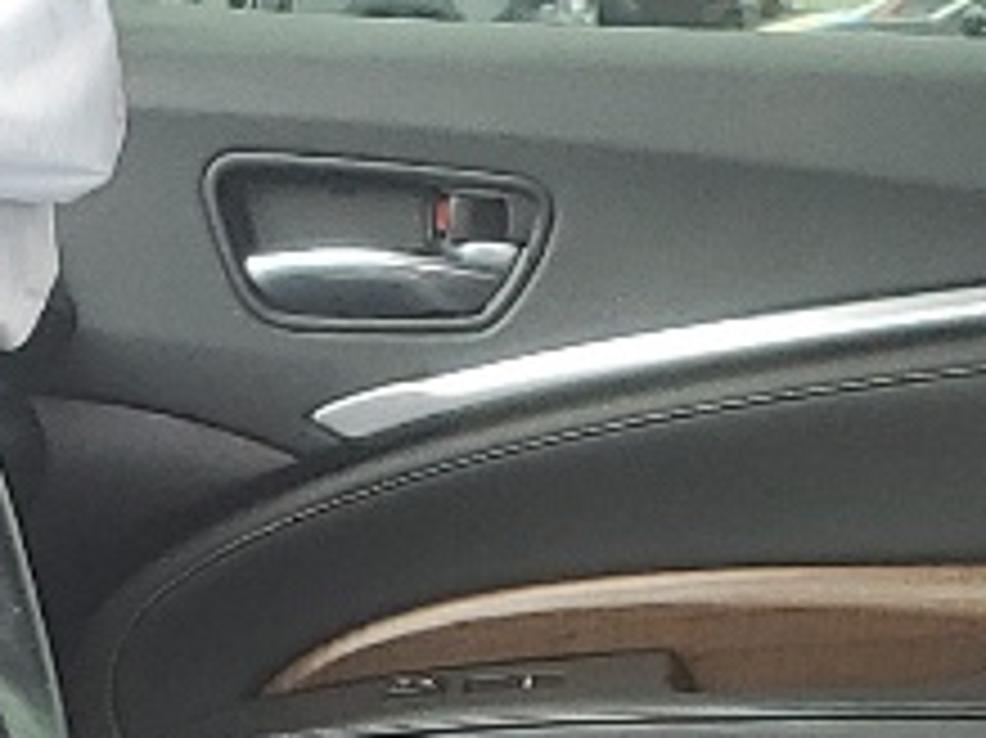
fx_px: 5409
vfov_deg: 7.4
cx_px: 653
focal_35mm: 190
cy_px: 1701
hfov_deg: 10.4
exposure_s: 1/133
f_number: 1.5
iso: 50
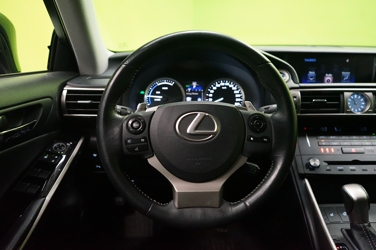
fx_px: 292
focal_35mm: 28
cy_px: 125
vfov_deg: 46.4
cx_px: 188
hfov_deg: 65.5
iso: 6400
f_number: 3.5
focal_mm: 28
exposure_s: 1/80
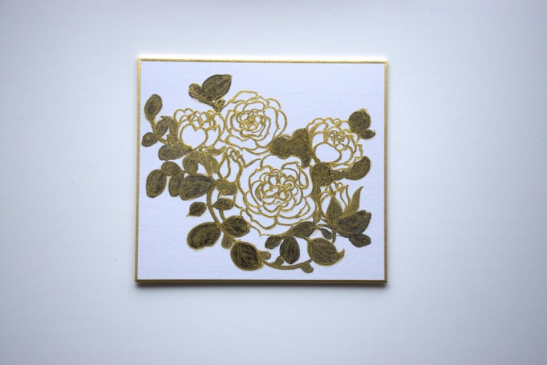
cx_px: 274
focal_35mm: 75
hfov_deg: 27.0
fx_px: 1139
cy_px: 182
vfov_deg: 18.2
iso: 400
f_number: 5.6
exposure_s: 1/125
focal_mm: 50
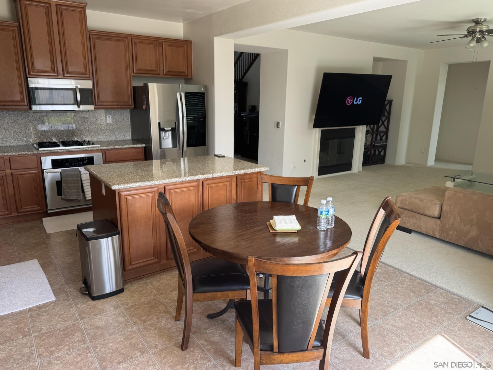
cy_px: 185
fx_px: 342
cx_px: 246
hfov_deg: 71.6
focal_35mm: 24
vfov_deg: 56.8
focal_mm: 6.76
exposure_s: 1/125
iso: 50
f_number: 1.78
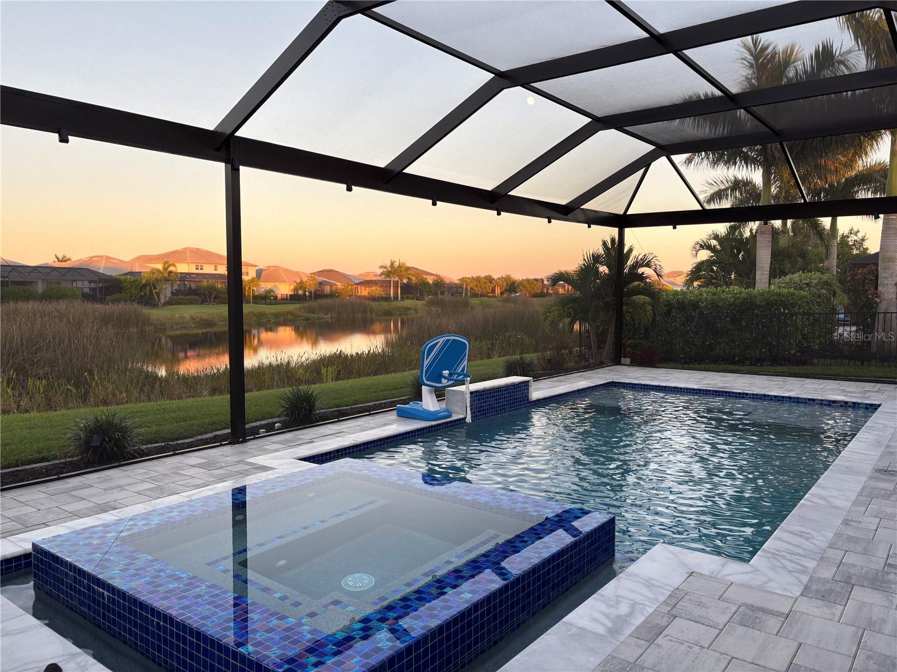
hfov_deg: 67.3
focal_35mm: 26
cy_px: 336
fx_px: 674
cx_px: 448
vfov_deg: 53.1
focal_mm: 5.96
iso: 32
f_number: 1.6
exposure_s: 1/131
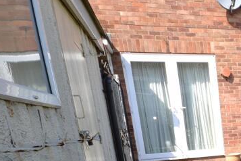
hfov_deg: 36.2
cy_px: 207
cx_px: 284
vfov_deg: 26.6
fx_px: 288
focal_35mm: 43
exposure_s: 1/125
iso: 110
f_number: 5.6
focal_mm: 10
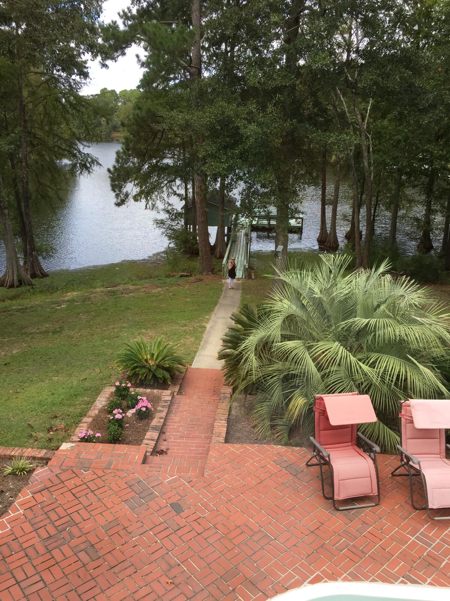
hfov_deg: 48.2
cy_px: 300
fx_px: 503
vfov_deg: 61.7
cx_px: 225
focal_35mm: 29
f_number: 2.2
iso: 32
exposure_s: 1/557
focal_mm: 4.15
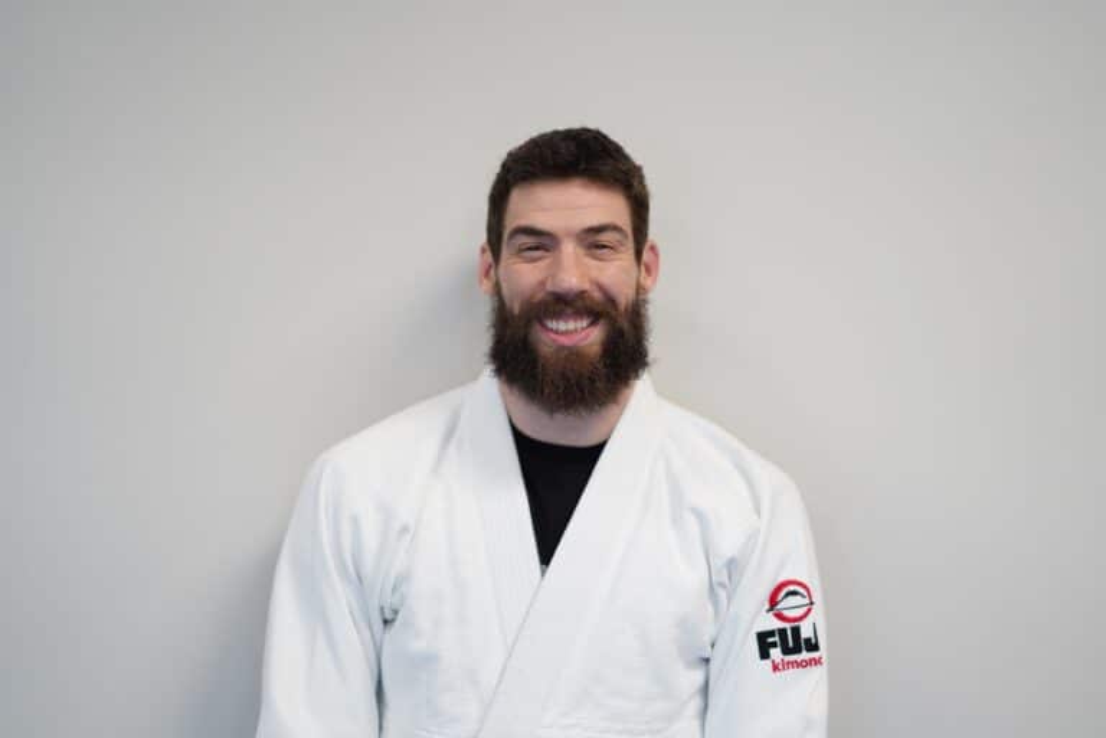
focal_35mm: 85
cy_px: 369
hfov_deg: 23.9
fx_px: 2611
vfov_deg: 16.1
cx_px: 553
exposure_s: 1/400
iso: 1000
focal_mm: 85
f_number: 1.4
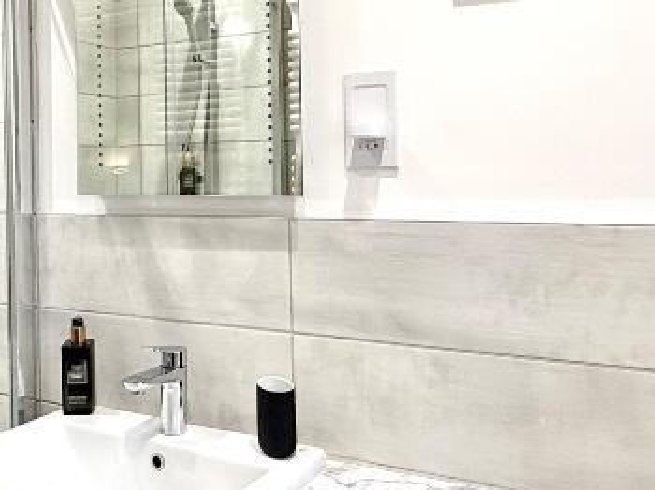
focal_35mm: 41
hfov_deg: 45.0
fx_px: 775
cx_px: 210
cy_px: 150
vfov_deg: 34.6
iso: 100
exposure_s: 1/100
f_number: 2.2
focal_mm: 2.22
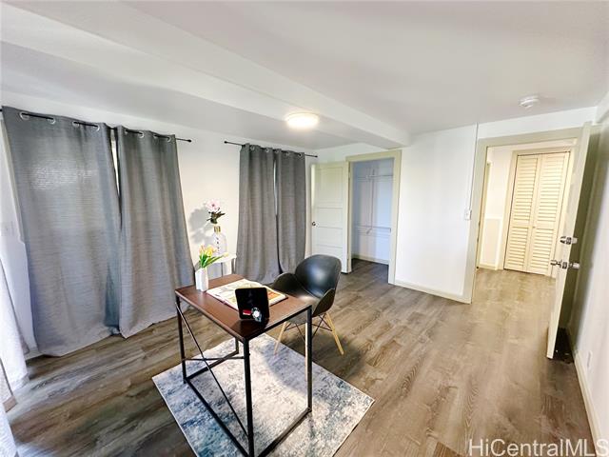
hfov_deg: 102.1
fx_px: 246
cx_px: 304
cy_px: 228
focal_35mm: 14
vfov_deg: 85.7
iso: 500
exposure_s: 1/60
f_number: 2.2
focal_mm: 2.22
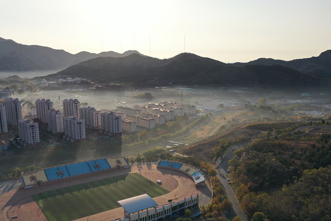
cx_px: 179
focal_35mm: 35
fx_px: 322
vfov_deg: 37.7
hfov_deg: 54.4
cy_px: 131
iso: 100
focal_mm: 10.26
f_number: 2.8
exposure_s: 1/3200
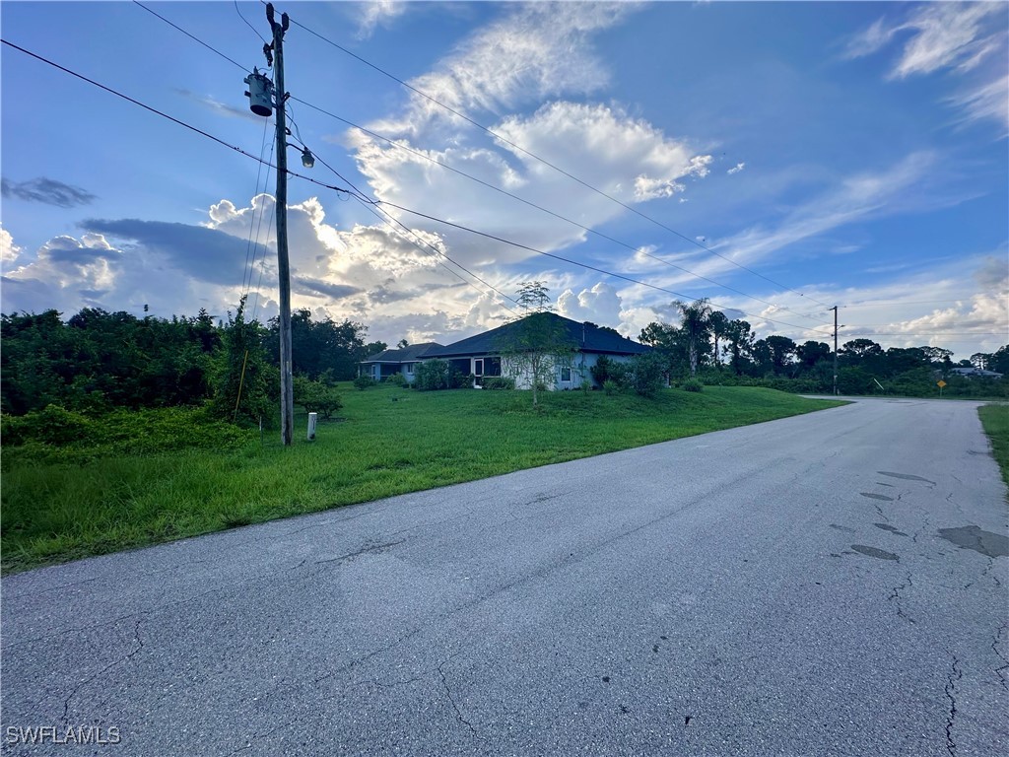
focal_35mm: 14
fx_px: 408
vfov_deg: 85.7
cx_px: 504
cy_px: 378
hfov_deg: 102.1
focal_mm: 2.22
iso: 40
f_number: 2.2
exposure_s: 1/1473
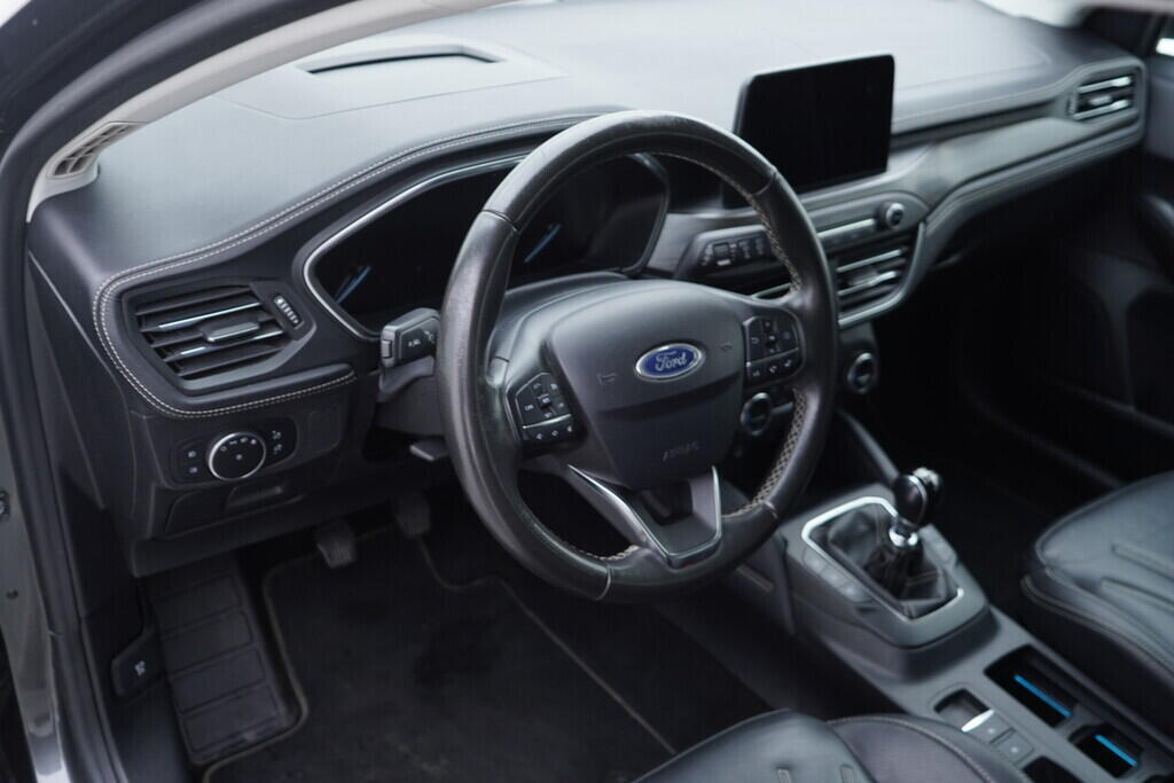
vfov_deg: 36.9
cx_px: 587
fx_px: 1174
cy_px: 392
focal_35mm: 36
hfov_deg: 53.1
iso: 200
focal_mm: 24
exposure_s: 1/40
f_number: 2.8
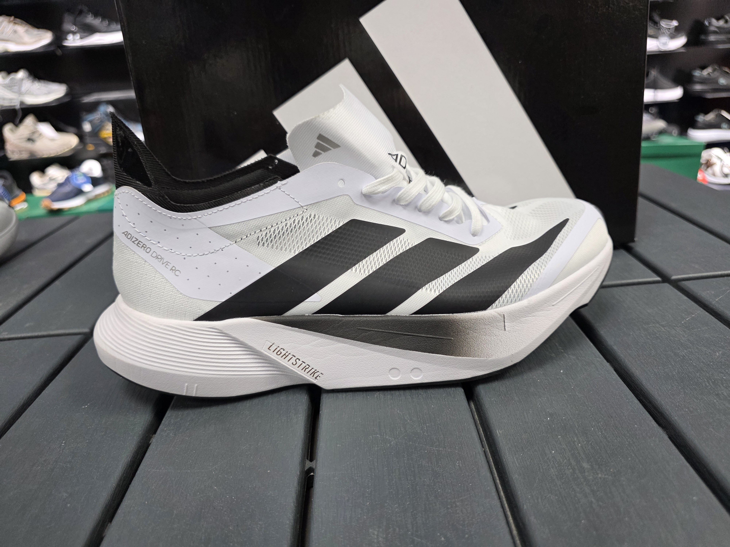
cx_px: 365
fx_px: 485
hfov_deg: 73.9
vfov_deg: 58.9
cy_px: 274
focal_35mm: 23
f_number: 1.7
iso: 160
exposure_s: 1/100
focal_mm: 6.3
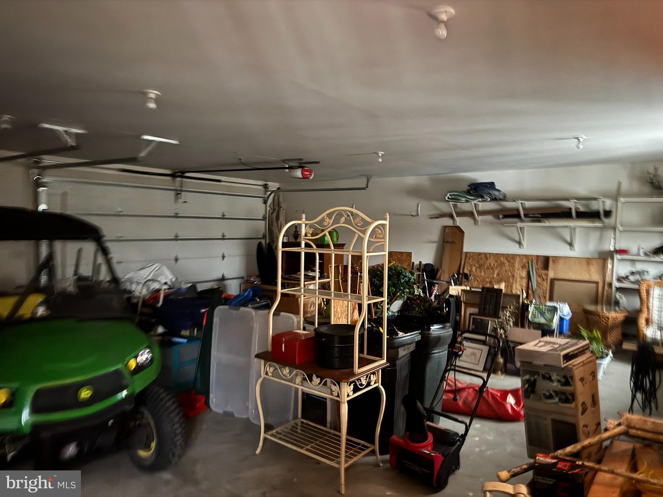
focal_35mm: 24
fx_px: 460
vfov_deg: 56.8
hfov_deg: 71.6
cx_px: 332
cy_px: 248
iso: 1600
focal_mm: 6.76
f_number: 1.78
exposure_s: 1/9
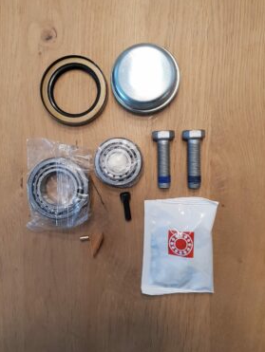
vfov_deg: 63.3
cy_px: 165
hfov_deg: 49.8
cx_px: 123
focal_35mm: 28
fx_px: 285
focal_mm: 4.3
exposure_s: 1/50
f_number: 2.4
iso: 320
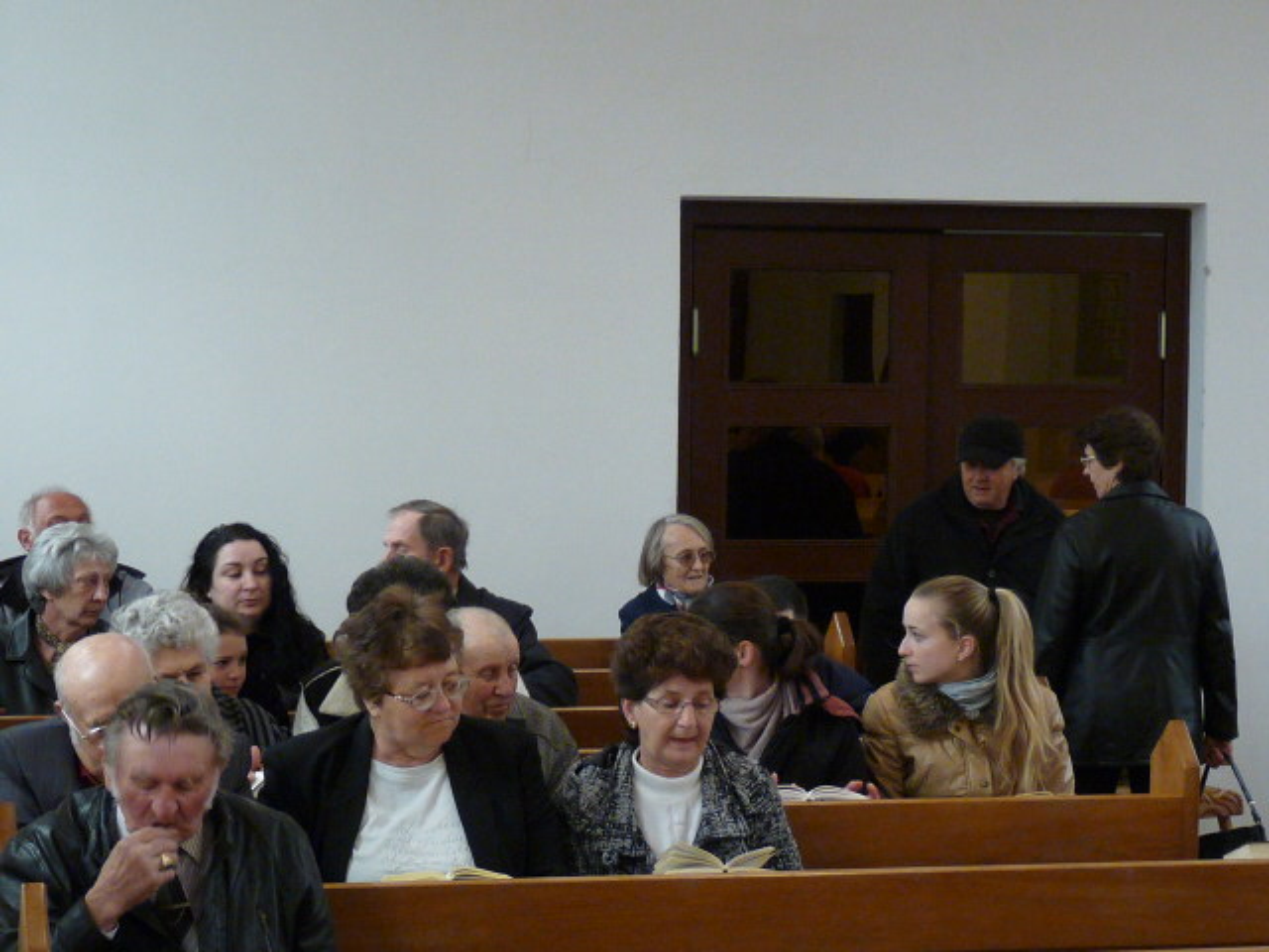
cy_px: 476
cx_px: 634
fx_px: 3629
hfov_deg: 19.8
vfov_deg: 14.9
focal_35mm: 99
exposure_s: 1/30
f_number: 3.2
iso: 320
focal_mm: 9.9
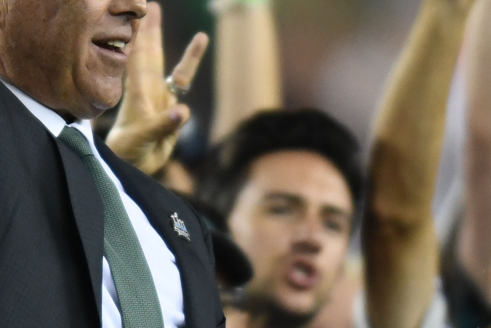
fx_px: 30866
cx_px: 78
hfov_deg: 0.9
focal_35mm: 2263
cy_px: 243
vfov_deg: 0.6
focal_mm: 400
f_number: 2.8
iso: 1600
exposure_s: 1/1250
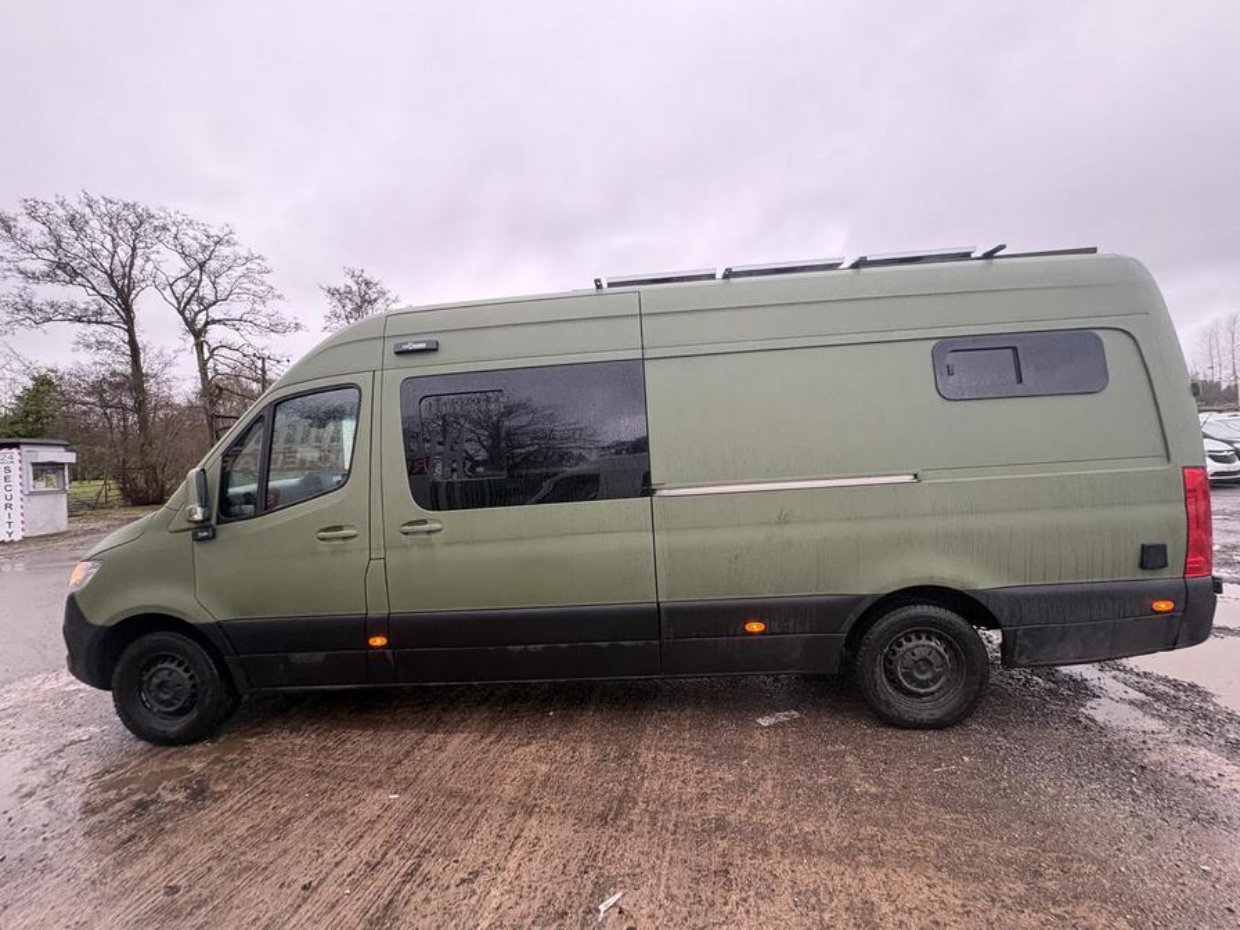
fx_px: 502
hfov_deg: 102.1
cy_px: 465
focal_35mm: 14
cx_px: 620
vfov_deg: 85.7
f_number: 2.2
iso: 250
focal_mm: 2.22
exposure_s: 1/82
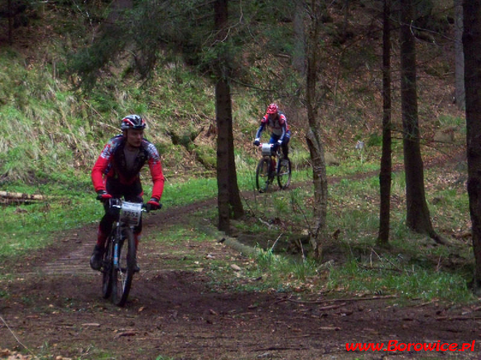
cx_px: 240
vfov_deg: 12.7
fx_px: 1626
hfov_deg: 16.8
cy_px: 180
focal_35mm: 117
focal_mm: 19.2
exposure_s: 1/125
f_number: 4.4
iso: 400
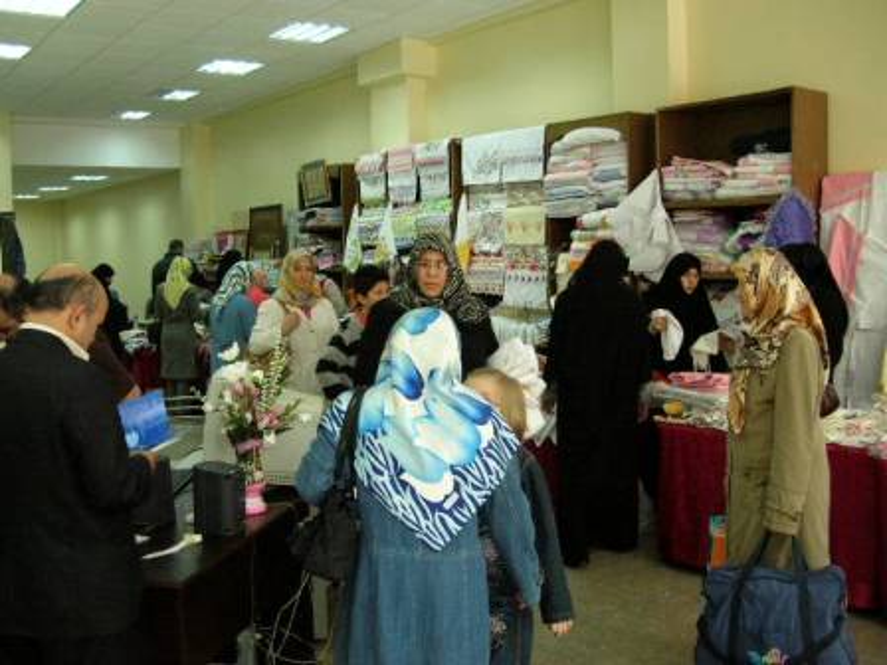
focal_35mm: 36
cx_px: 444
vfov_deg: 39.7
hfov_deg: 51.4
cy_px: 332
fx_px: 922
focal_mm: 6
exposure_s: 1/46.7
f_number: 2.7
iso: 200
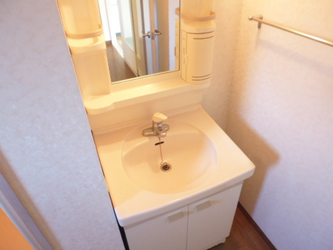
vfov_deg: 56.8
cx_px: 166
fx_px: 231
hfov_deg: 71.6
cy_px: 125
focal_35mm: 24
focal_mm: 4.3
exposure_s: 1/15
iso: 400
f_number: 2.8
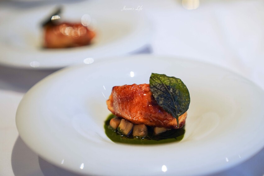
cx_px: 132
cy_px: 88
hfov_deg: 28.9
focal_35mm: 70
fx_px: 513
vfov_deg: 19.4
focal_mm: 70
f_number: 2.8
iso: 1250
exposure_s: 1/80
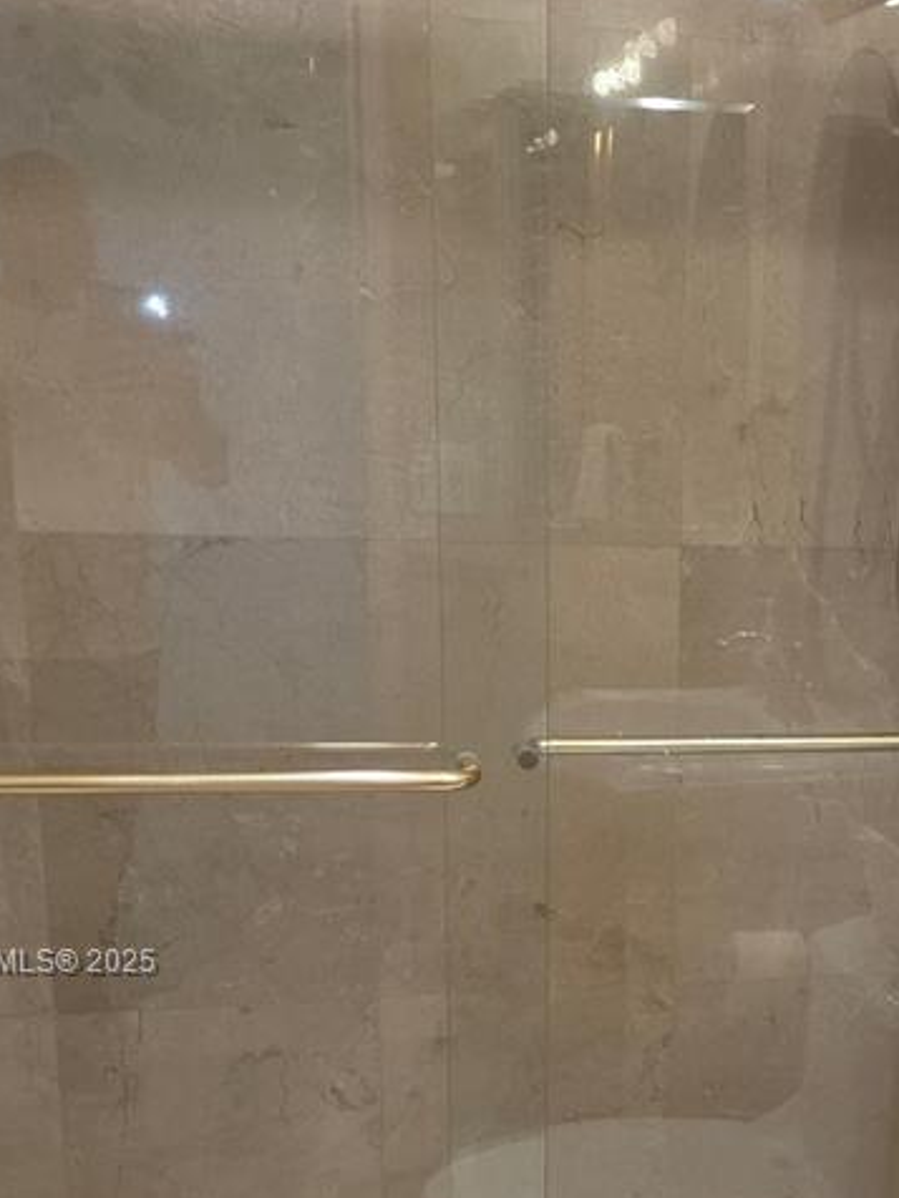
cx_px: 828
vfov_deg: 32.3
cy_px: 964
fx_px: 2008
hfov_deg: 24.4
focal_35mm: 58
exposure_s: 1/120
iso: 160
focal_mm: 6.3
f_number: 1.7
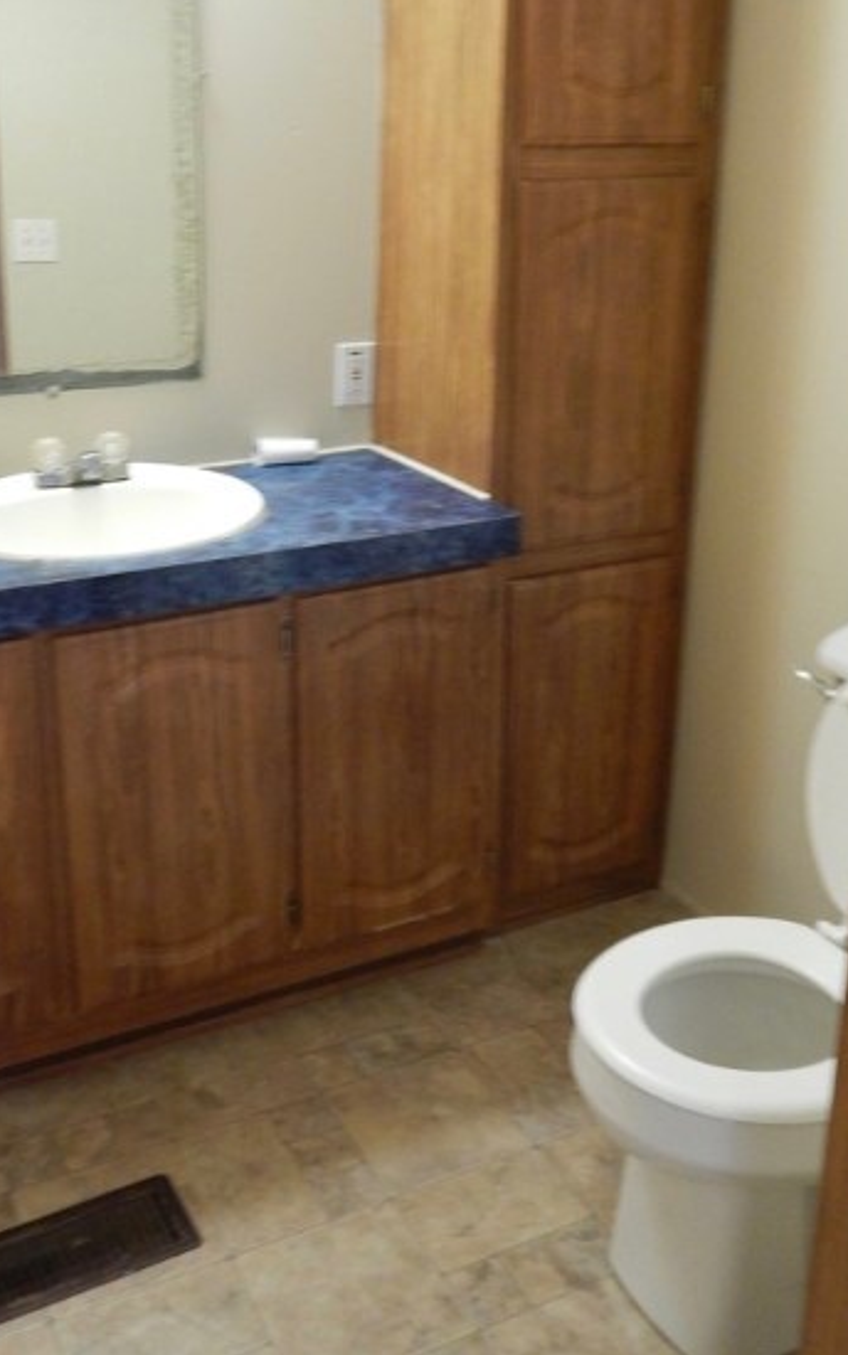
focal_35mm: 37
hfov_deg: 34.3
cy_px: 493
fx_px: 1367
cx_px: 343
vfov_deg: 52.1
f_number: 3.1
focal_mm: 4.5
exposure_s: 1/15
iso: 400
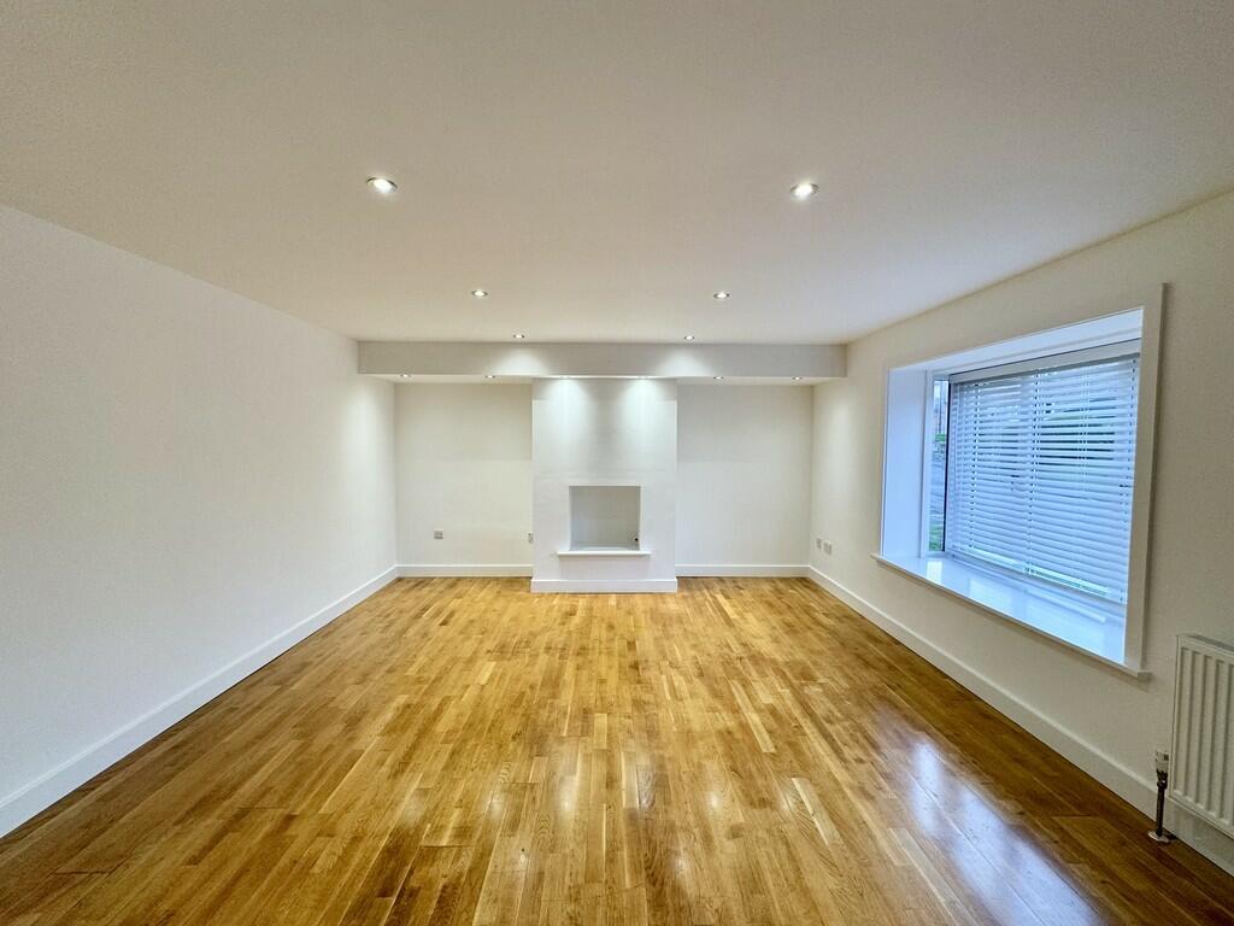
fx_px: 499
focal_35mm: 14
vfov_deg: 85.7
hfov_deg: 102.1
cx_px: 617
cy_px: 463
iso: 100
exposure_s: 1/100
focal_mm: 2.22
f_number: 2.2
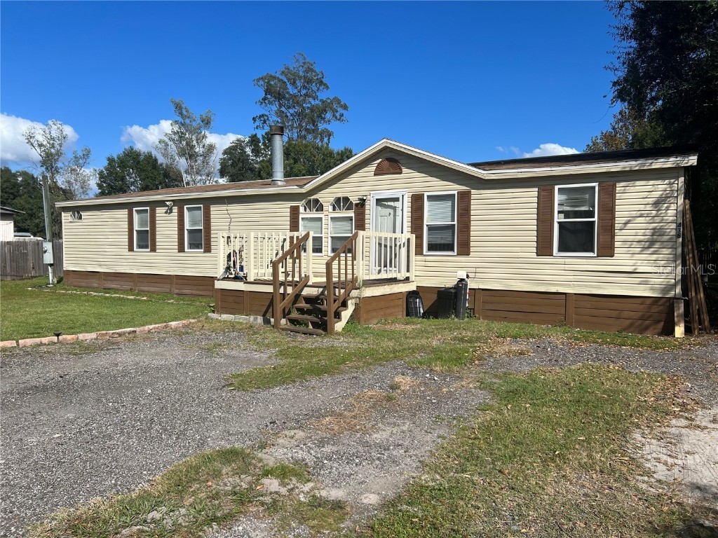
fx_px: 539
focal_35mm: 26
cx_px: 359
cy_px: 269
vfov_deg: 53.1
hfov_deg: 67.3
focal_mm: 5.7
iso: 50
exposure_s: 1/6579
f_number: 1.5
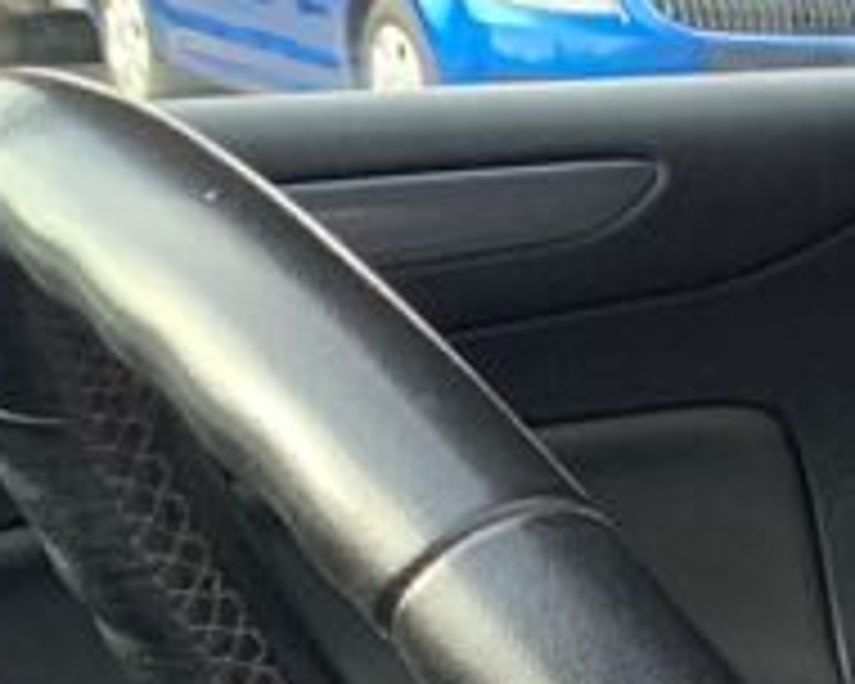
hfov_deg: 11.1
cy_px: 1323
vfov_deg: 10.4
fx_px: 3467
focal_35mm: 137
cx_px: 2241
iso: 64
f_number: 1.8
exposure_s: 1/121
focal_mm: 4.25
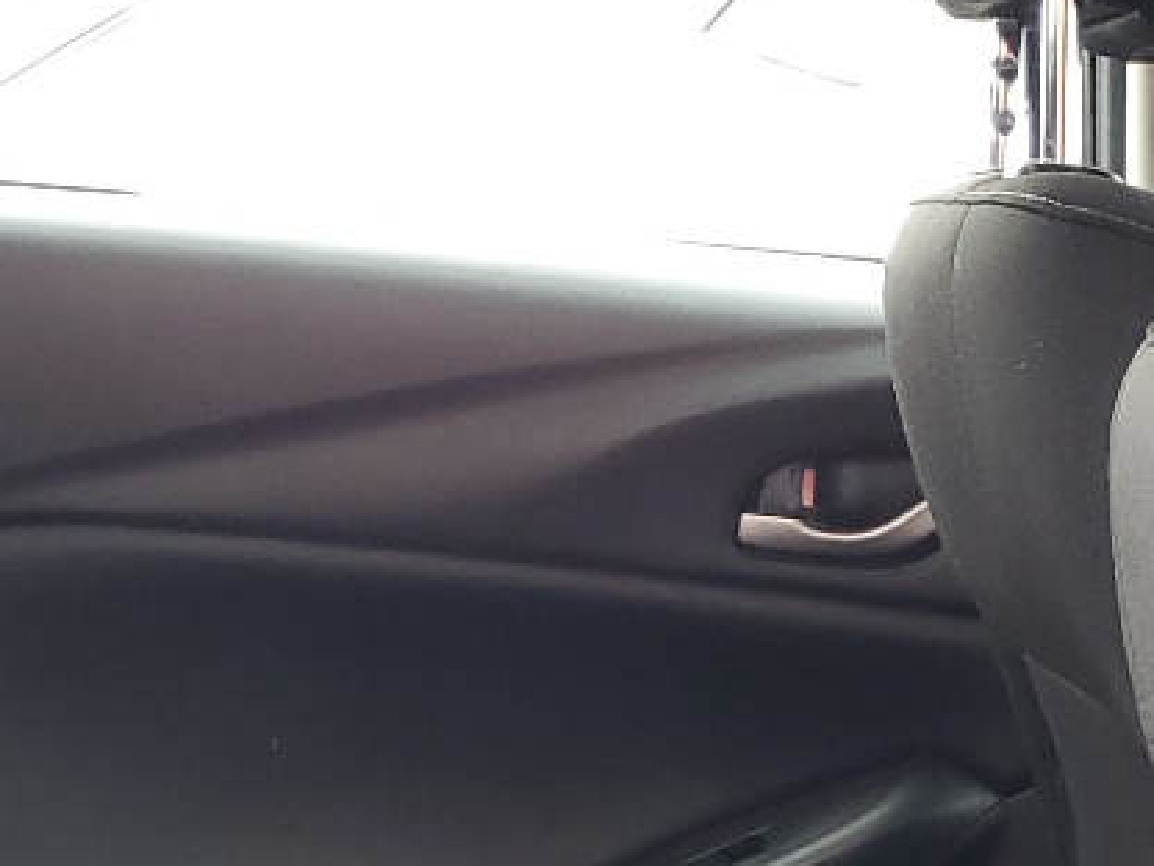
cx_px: 155
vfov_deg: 13.3
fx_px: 3334
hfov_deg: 19.3
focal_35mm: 100
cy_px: 1557
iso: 83
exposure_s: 1/60.2
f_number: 1.5
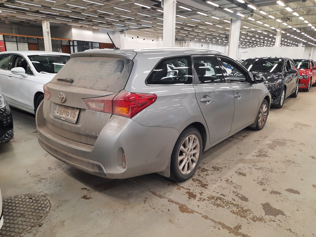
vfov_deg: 54.9
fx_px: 228
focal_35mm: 25
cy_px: 118
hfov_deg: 69.4
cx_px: 158
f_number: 2
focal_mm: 4.6
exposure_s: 1/50
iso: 160
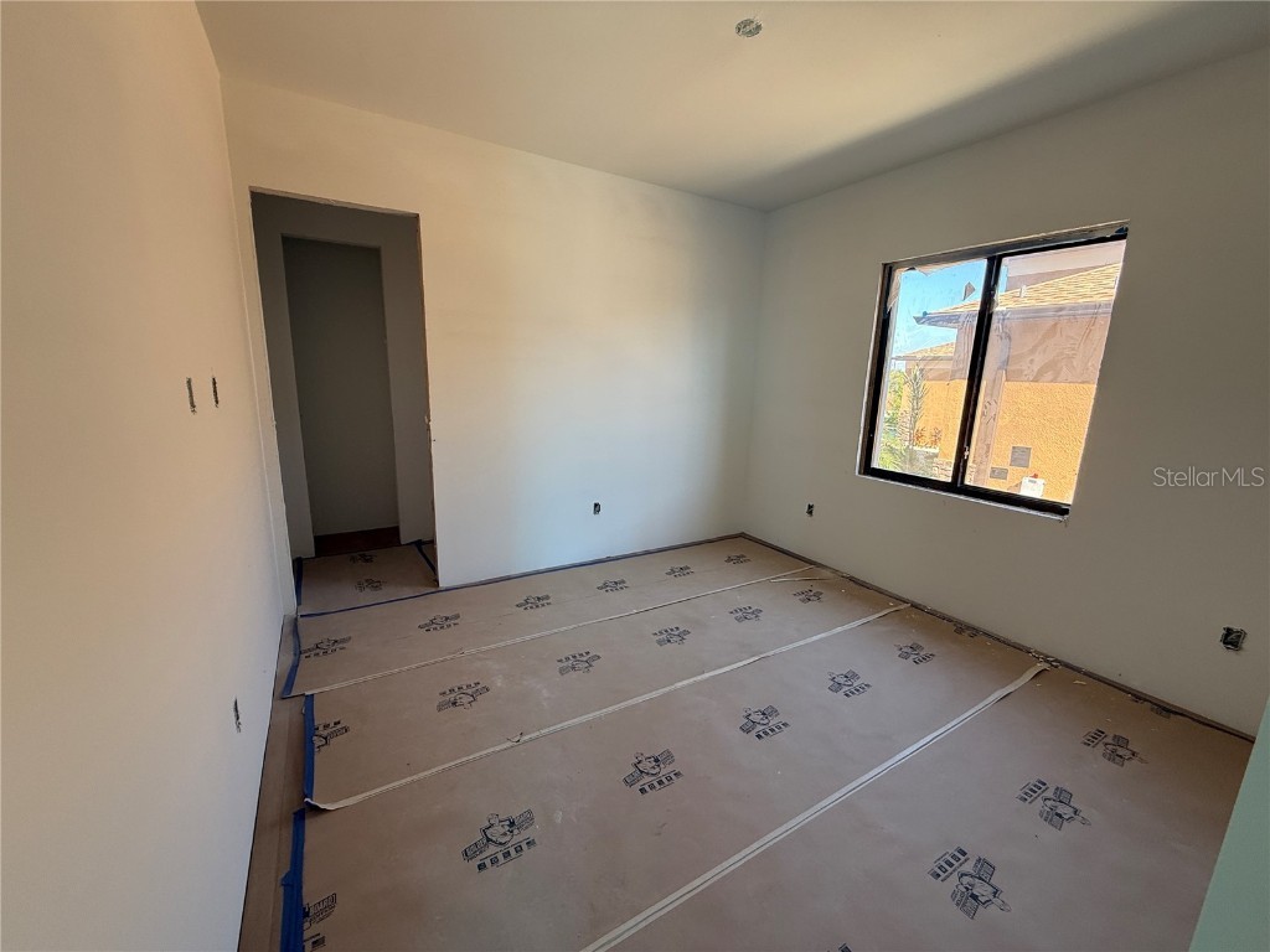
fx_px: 514
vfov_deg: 85.7
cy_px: 476
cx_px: 635
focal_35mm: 14
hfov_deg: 102.1
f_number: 2.2
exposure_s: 1/99
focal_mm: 2.22
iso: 80
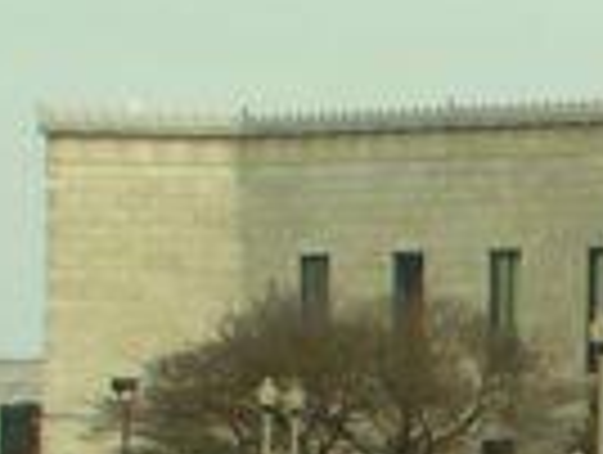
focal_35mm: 429
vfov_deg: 3.5
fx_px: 7486
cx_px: 1454
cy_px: 679
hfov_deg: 4.5
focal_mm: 11
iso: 50
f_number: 6.3
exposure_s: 1/320
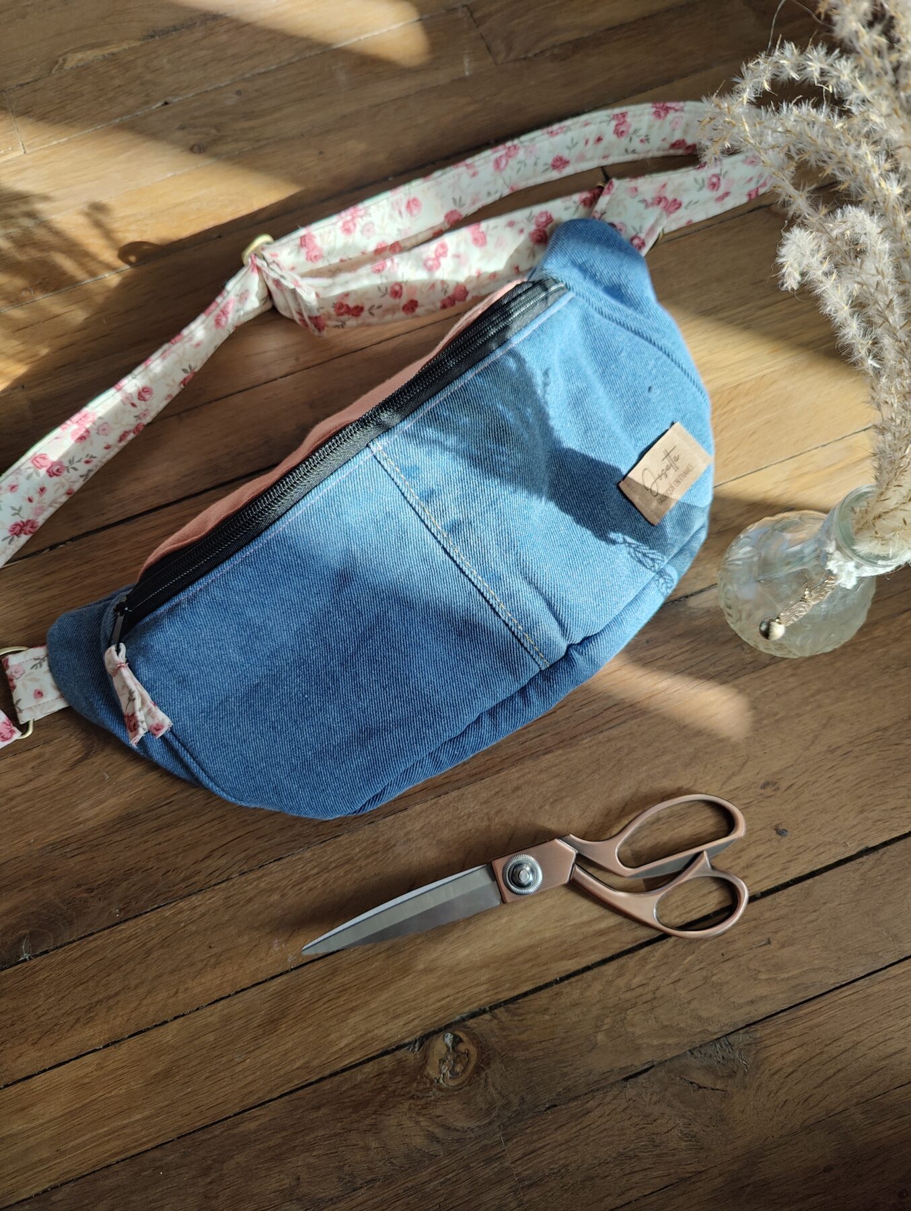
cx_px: 456
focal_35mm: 23
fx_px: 806
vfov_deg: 73.9
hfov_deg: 59.0
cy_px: 606
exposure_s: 1/311
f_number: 1.8
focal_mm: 6.06
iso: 50
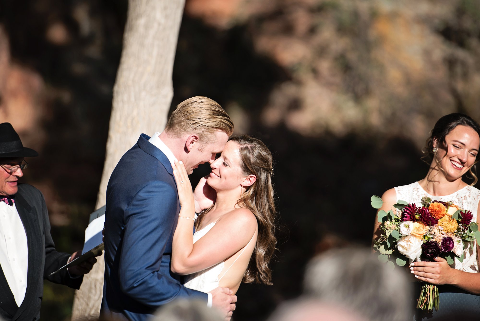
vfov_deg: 6.9
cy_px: 160
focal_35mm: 200
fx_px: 2667
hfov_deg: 10.3
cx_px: 240
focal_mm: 200
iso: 80
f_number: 2.8
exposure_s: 1/640
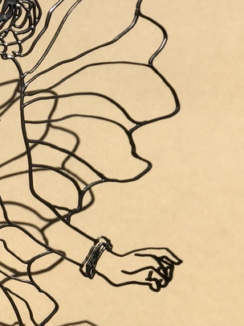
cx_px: -52
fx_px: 1587
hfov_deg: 8.7
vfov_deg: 11.6
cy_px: 298
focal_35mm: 169
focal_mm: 6.6
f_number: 2.8
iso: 20
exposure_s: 1/2457
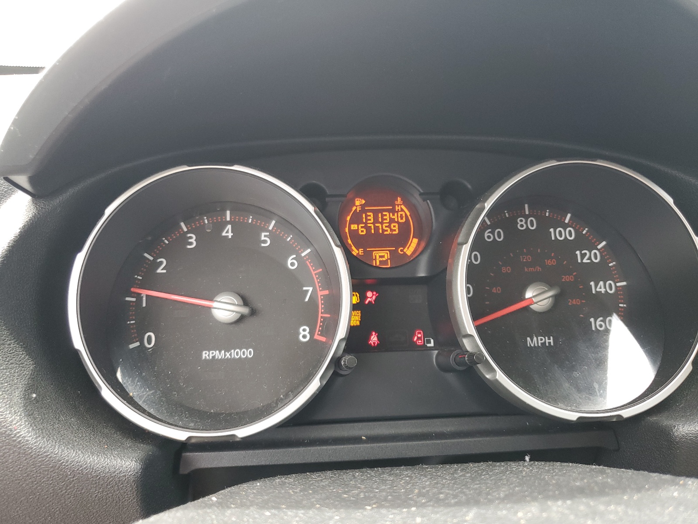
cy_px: 262
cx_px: 349
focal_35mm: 26
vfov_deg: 53.1
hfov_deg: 67.3
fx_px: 524
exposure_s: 1/120
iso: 90
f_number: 1.5
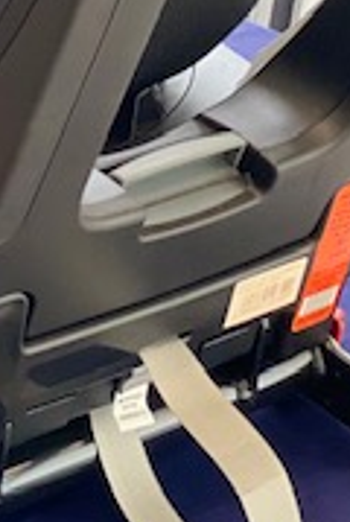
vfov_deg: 10.2
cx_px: -236
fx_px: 2804
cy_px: -344
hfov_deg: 7.0
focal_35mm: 193
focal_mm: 6
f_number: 2
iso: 80
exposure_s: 1/122
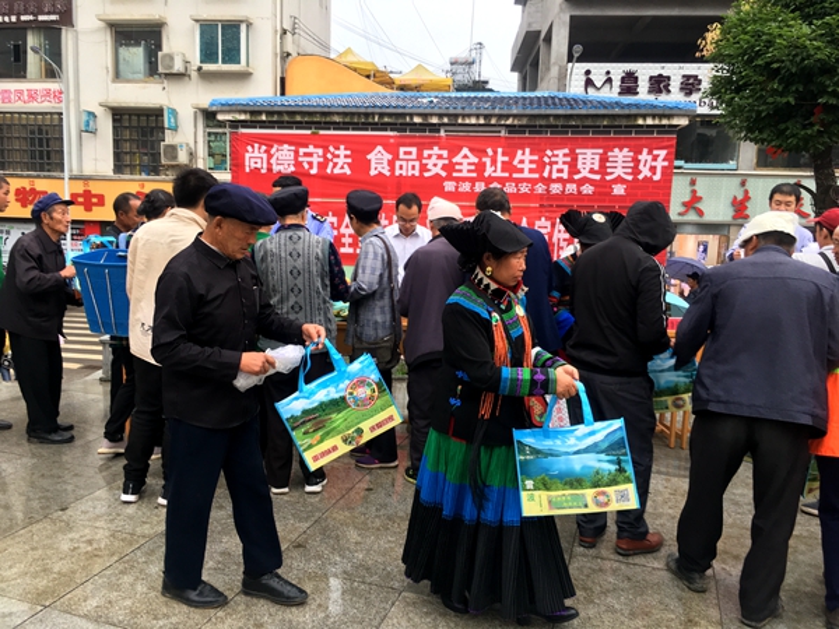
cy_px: 314
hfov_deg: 61.7
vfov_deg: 48.2
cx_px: 420
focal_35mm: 29
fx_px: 703
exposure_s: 1/100
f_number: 2.2
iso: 32
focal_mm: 4.15
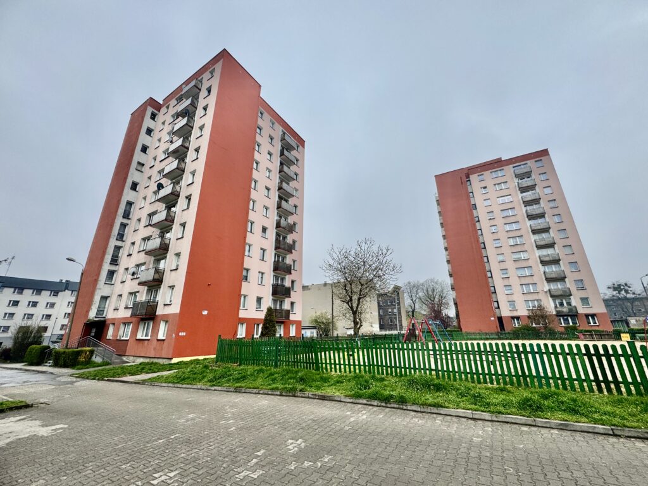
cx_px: 324
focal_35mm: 14
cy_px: 243
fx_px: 262
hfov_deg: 102.1
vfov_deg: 85.7
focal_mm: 2.22
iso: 40
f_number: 2.2
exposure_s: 1/749
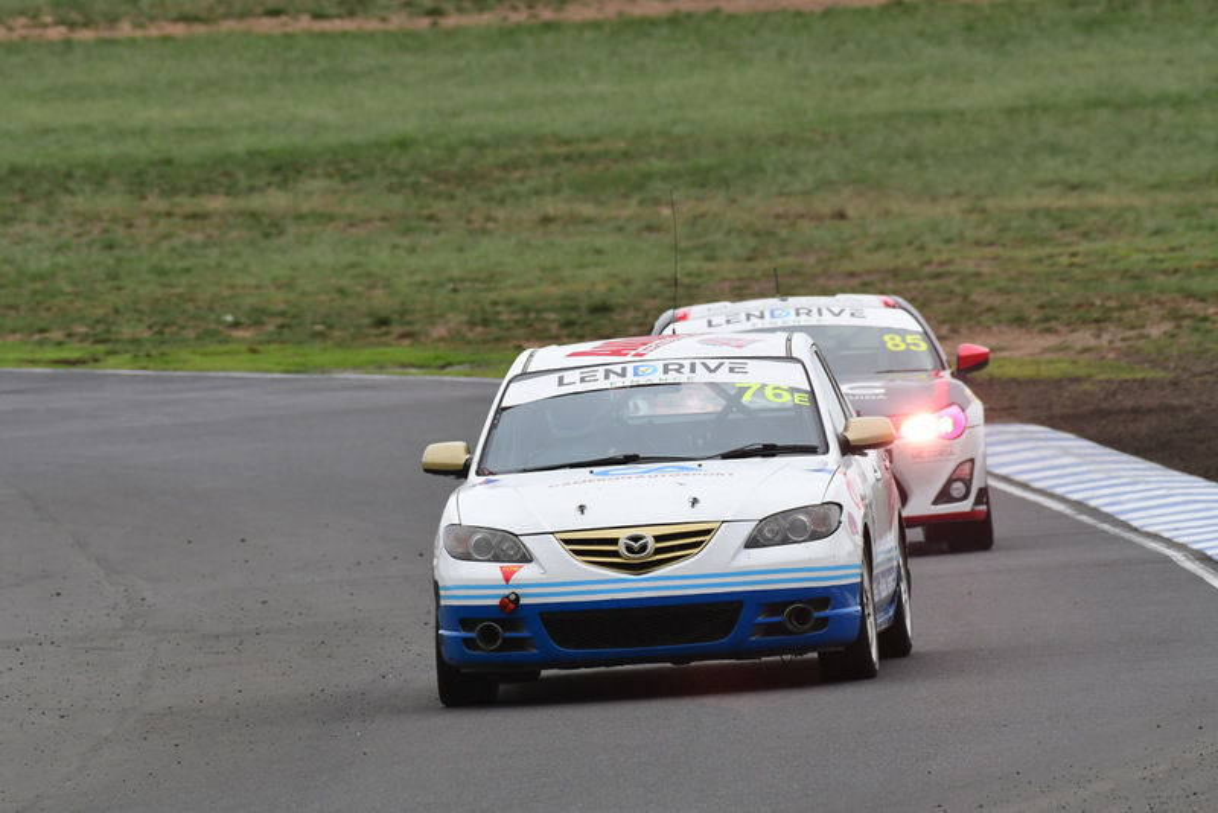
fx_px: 25383
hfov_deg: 2.7
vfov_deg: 1.8
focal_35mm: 750
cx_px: 609
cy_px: 406
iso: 640
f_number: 10
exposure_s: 1/640
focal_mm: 500
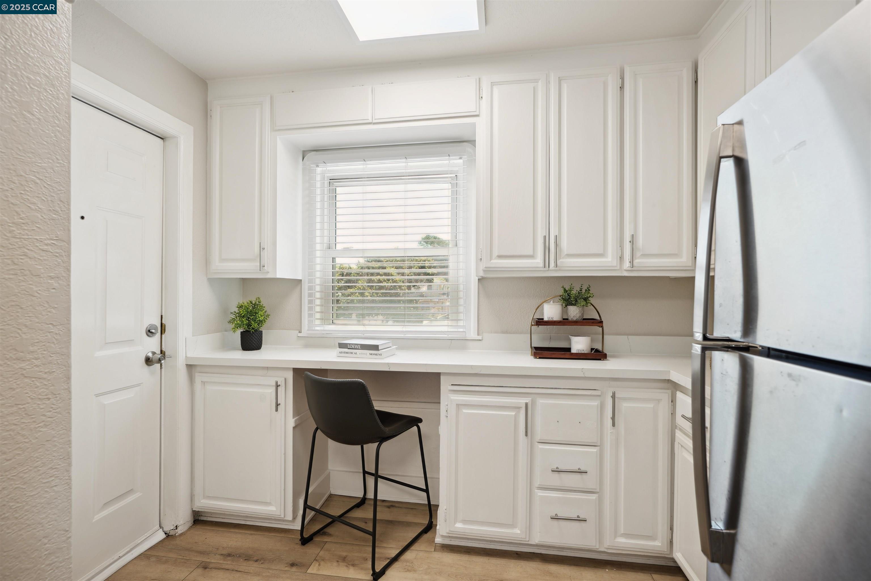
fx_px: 387
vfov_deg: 73.7
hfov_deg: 96.7
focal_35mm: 16
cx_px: 436
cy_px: 290
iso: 100
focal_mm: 16
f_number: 5.6
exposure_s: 1/13
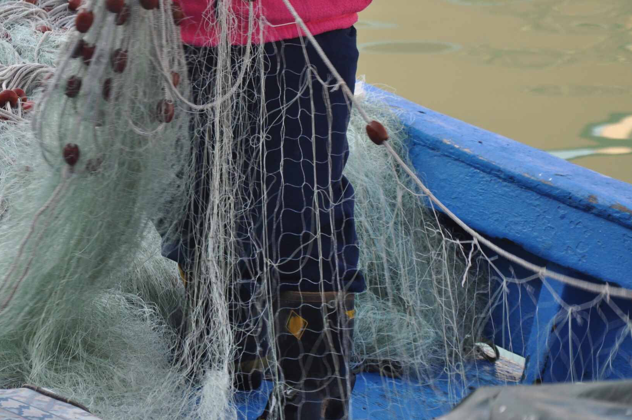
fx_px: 4292
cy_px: 129
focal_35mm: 245
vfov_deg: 5.6
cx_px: 164
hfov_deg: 8.4
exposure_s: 1/200
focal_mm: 105
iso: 200
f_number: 7.1
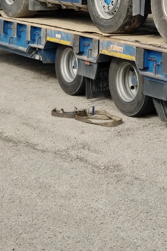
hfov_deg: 16.6
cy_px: -52
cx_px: 127
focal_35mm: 82
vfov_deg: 22.7
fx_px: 571
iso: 100
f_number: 2
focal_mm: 4.52
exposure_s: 1/1535
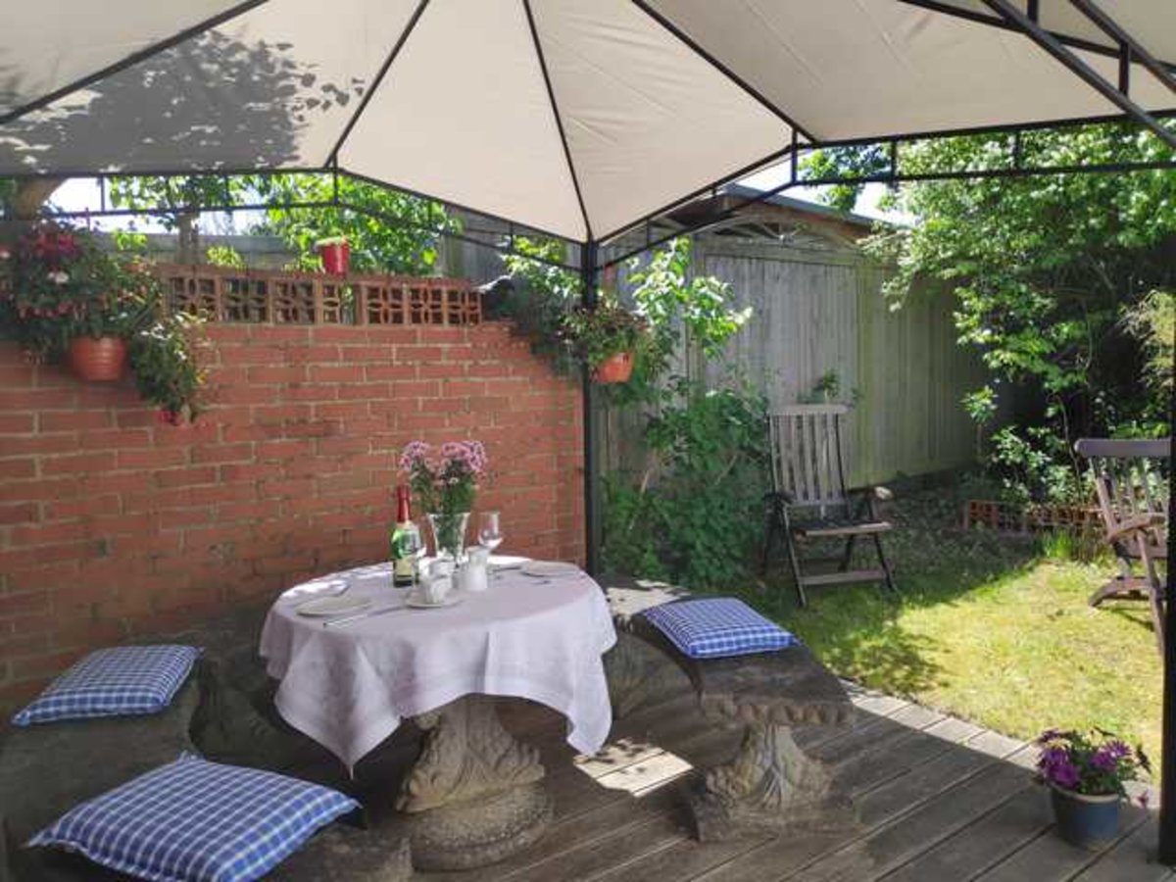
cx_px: 588
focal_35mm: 20
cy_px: 441
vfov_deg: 66.0
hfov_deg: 81.7
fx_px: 679
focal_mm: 3.94
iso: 100
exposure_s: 1/636
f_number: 1.9
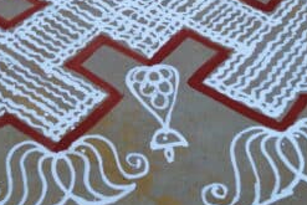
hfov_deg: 20.2
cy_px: 10
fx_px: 862
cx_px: 115
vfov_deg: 13.4
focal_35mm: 101
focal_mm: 28
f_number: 4.5
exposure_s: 1/200
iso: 100
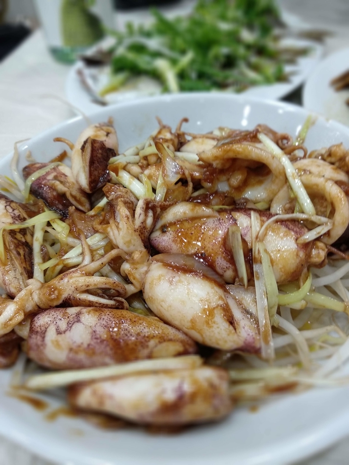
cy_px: 232
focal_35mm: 26
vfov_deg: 67.3
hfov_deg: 53.1
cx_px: 174
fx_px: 350
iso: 400
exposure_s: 1/25
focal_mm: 3.81
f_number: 2.2
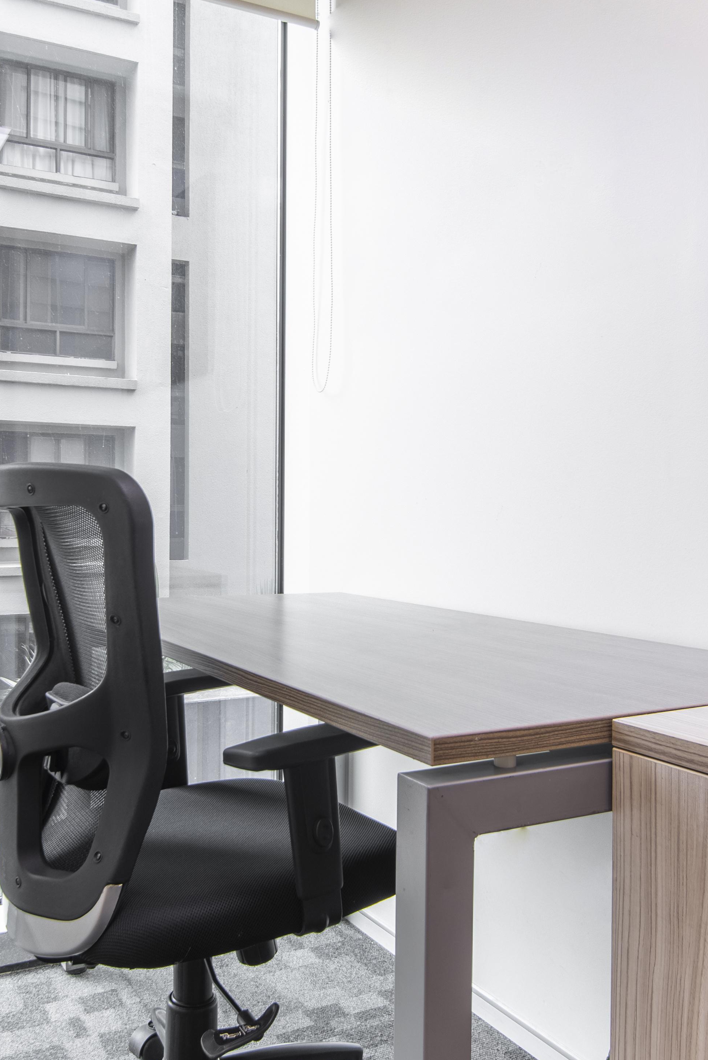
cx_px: 291
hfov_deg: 39.9
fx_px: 972
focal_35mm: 33
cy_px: 490
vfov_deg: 57.1
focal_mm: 16
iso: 250
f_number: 10
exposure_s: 1/125
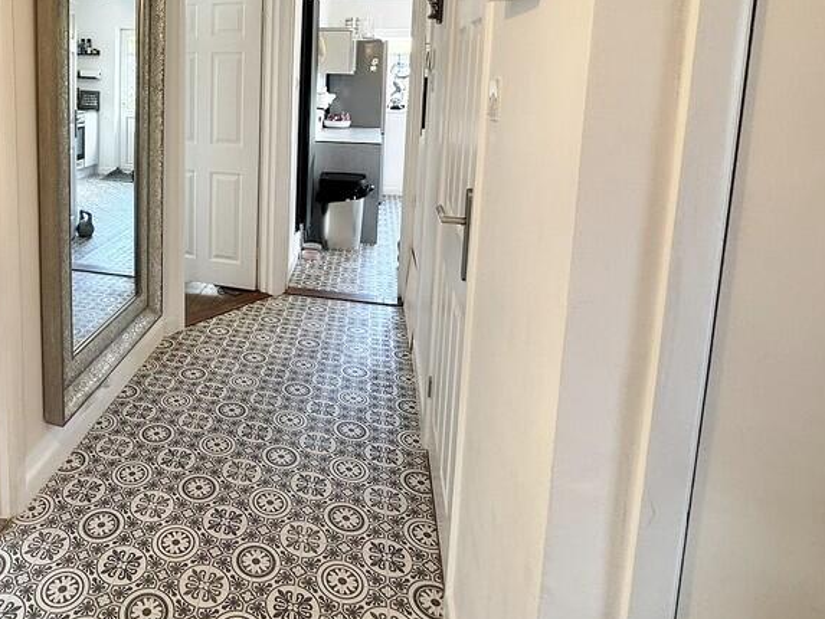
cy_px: 155
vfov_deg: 52.5
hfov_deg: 65.4
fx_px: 596
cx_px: 213
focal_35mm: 25
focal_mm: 2.22
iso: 200
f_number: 2.2
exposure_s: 1/50
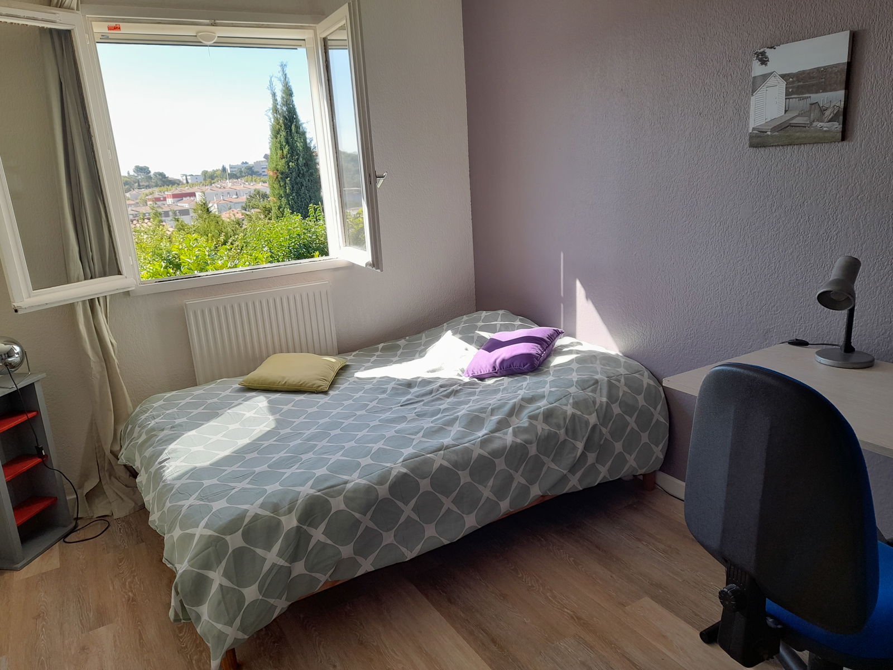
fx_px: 645
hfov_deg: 69.4
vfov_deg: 54.9
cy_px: 335
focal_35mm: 25
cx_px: 446
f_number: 2
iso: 25
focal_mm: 4.6
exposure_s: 1/100
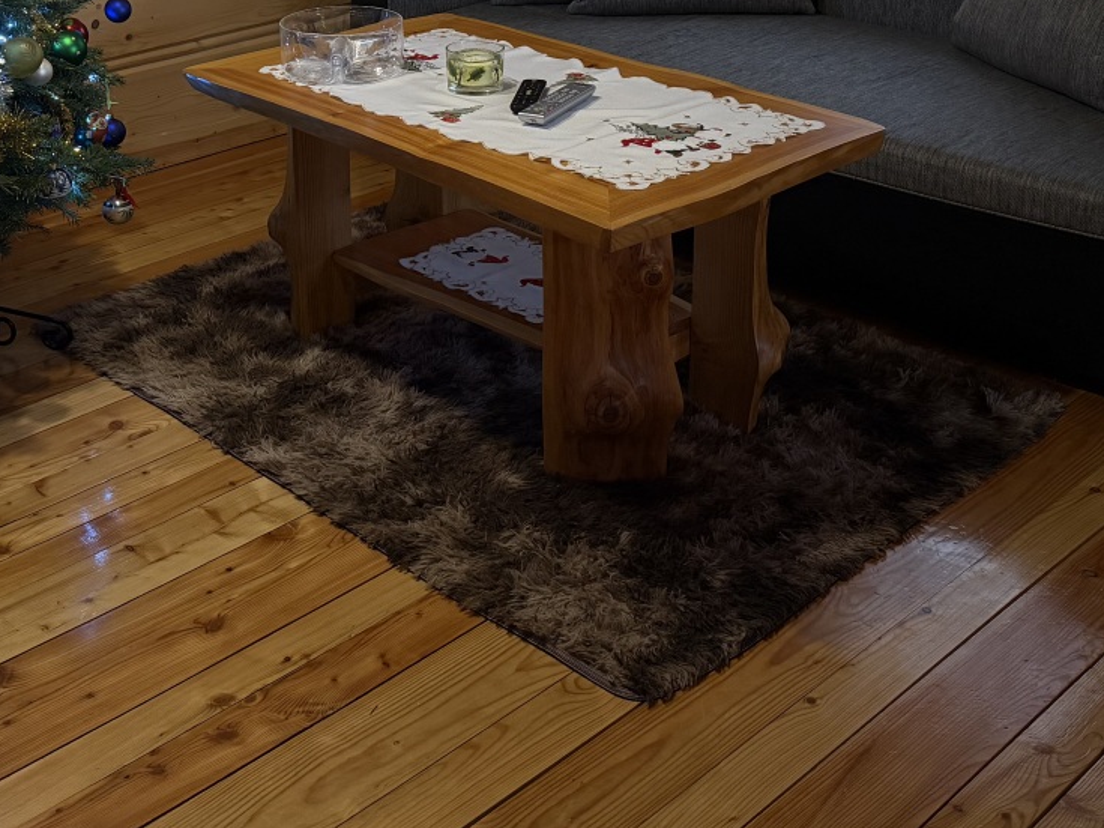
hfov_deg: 38.8
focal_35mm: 49
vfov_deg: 28.2
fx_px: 1562
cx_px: 448
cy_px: 41
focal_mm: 6.76
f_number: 1.78
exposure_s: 1/100
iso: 320
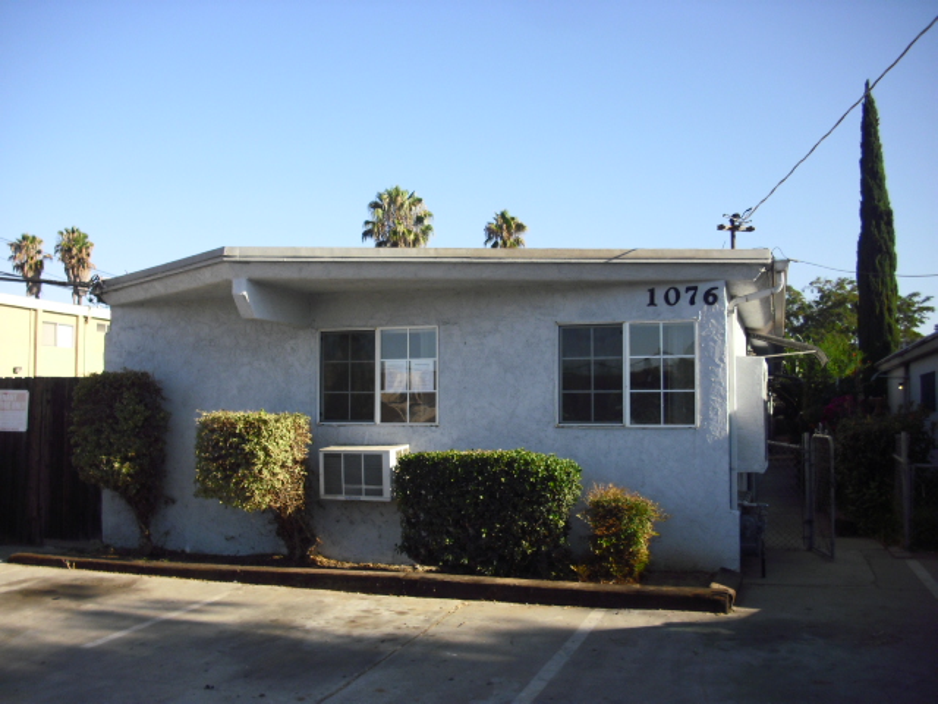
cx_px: 469
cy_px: 352
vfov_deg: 37.7
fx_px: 1030
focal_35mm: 38
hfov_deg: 49.0
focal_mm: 6.2
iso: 100
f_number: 8
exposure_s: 1/125
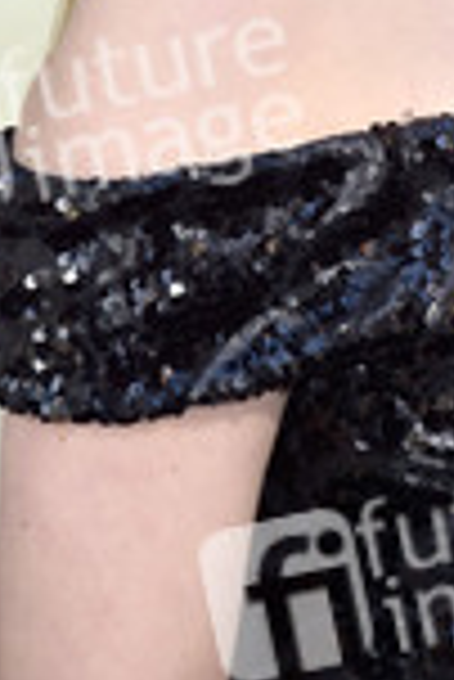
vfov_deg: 3.1
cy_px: -99
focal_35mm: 662
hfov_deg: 2.1
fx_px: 12493
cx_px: 564
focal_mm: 250
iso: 320
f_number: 7.1
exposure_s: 1/250
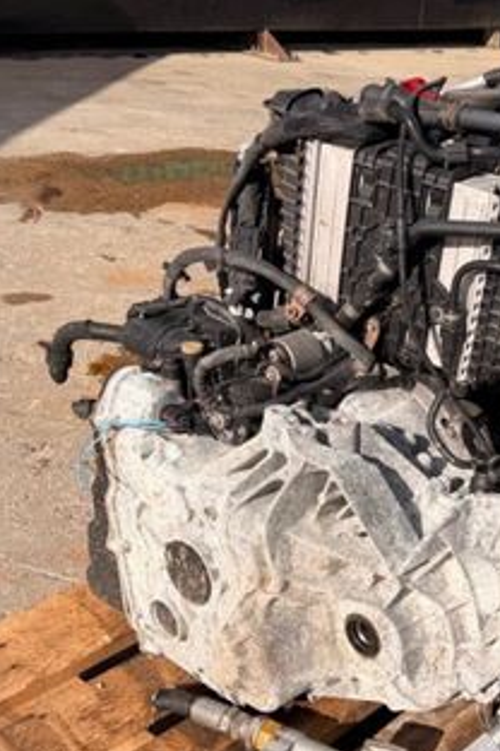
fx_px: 1000
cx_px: 368
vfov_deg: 40.6
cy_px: 498
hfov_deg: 27.7
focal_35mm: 48
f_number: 1.78
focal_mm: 6.76
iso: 80
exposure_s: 1/5714
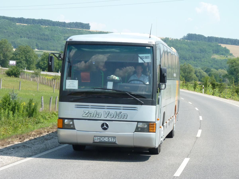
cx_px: 120
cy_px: 90
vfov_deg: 12.7
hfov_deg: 16.8
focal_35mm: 117
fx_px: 808
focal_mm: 20.8
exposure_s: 1/1000
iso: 200
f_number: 3.6
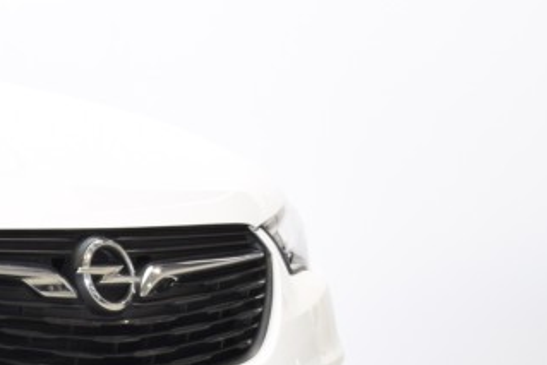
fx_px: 4925
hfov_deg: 6.1
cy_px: 144
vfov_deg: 4.2
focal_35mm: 324
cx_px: -693
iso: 100
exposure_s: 1/4
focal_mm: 46
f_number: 10
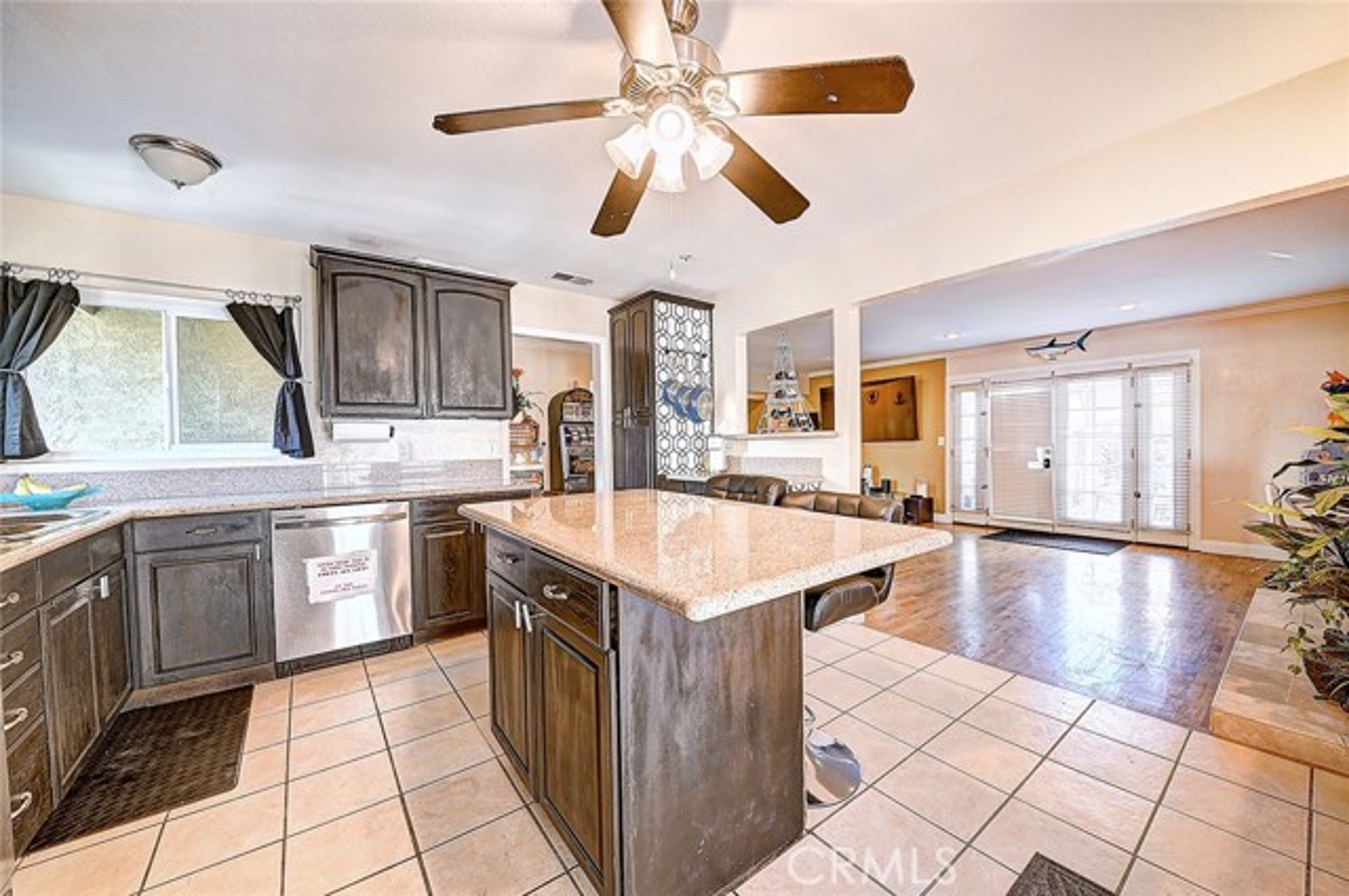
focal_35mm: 13
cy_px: 448
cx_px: 674
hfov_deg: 108.4
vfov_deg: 85.3
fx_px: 487
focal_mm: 13
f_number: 8
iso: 400
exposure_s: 1/5
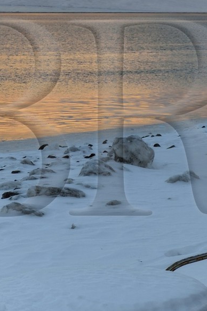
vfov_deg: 11.9
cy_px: 118
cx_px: 83
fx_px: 1496
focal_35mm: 173
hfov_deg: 7.9
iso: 200
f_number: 9
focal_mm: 42
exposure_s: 1/125
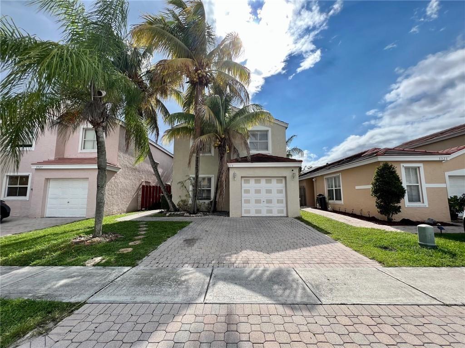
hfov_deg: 106.2
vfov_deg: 89.9
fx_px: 175
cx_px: 232
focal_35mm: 13
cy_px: 174
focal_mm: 1.57
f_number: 1.8
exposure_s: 1/1672
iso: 32
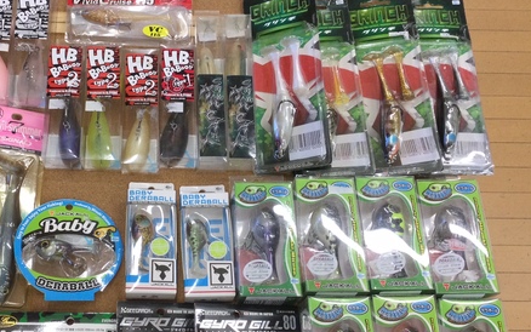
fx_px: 651
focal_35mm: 45
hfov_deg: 43.6
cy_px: 207
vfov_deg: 28.5
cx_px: 170
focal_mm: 3.3
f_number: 2.4
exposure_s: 1/40
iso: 32
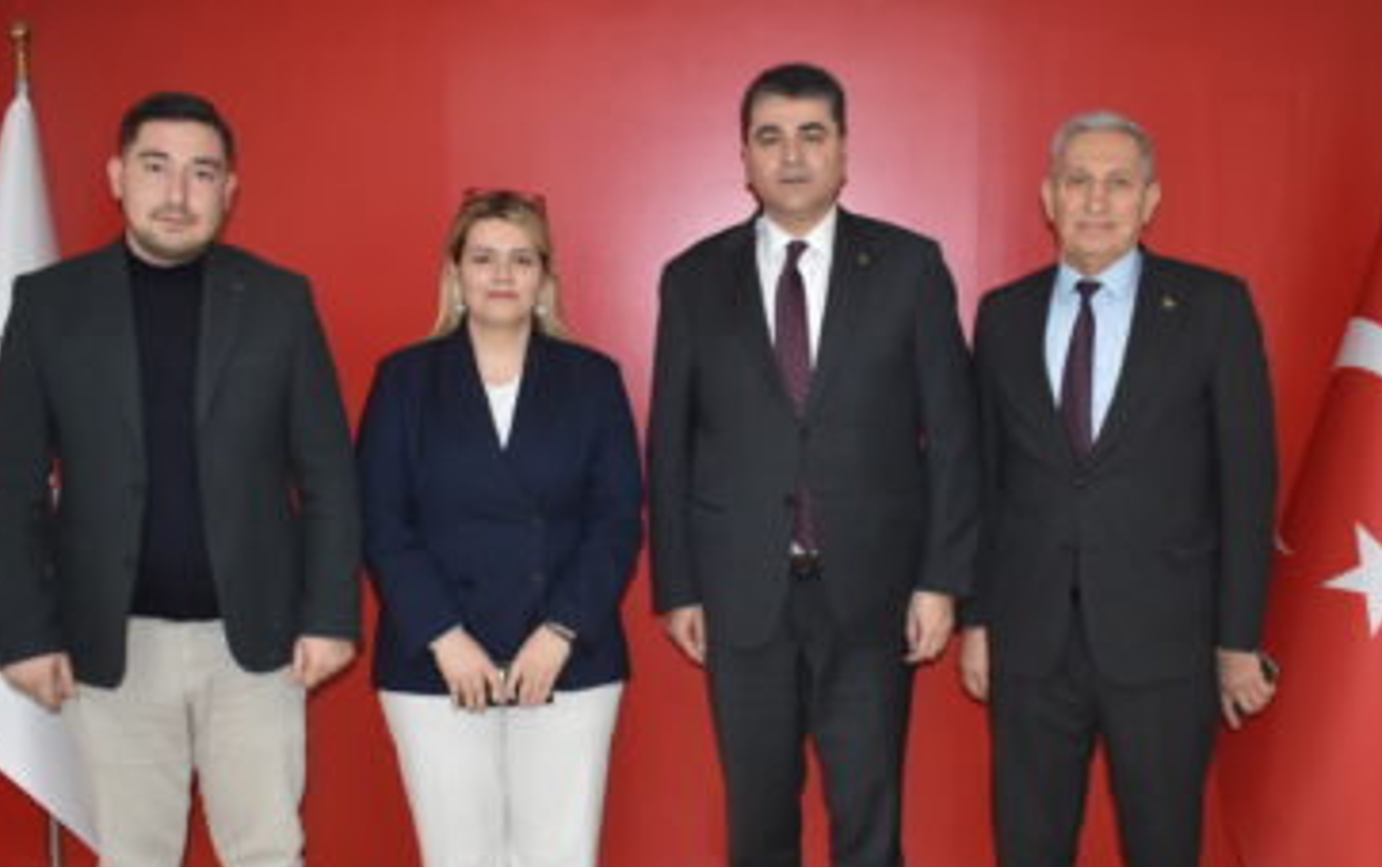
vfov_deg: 31.2
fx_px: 1546
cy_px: 535
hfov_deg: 48.2
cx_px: 725
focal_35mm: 41
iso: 800
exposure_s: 1/80
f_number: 3.5
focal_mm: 18
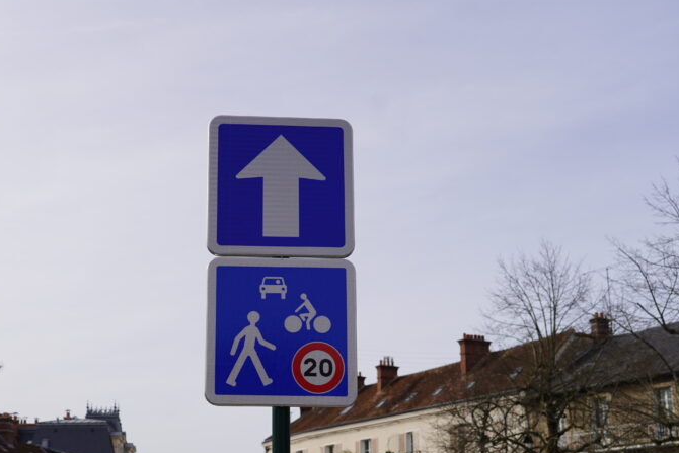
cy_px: 324
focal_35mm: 55
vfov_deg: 24.4
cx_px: 247
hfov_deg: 36.0
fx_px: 1038
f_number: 5
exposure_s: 1/800
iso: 100
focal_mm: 36
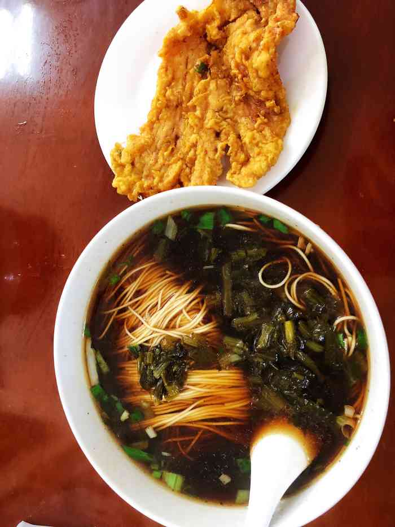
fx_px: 426
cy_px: 264
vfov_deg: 63.4
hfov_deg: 49.8
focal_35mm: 28
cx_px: 198
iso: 100
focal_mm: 4
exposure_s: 1/13
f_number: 1.8
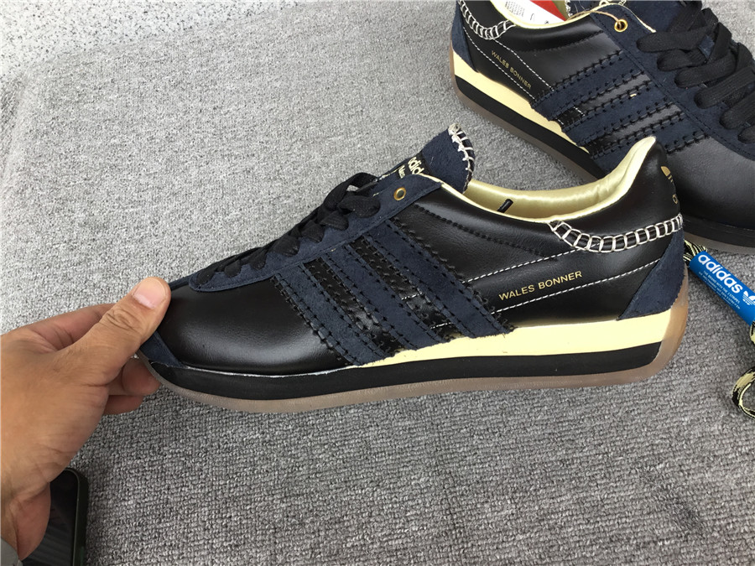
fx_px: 676
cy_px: 283
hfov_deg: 58.4
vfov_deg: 45.4
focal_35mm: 31
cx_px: 378
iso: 32
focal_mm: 3.3
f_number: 2.4
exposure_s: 1/100
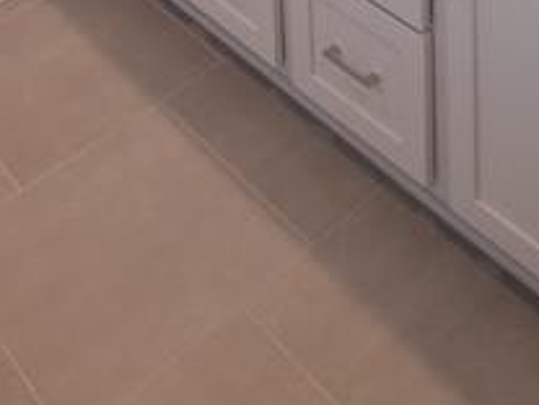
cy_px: -506
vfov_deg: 15.5
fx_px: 997
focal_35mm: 64
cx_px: 329
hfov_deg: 30.2
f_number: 2.2
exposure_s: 1/40
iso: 80
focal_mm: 1.74
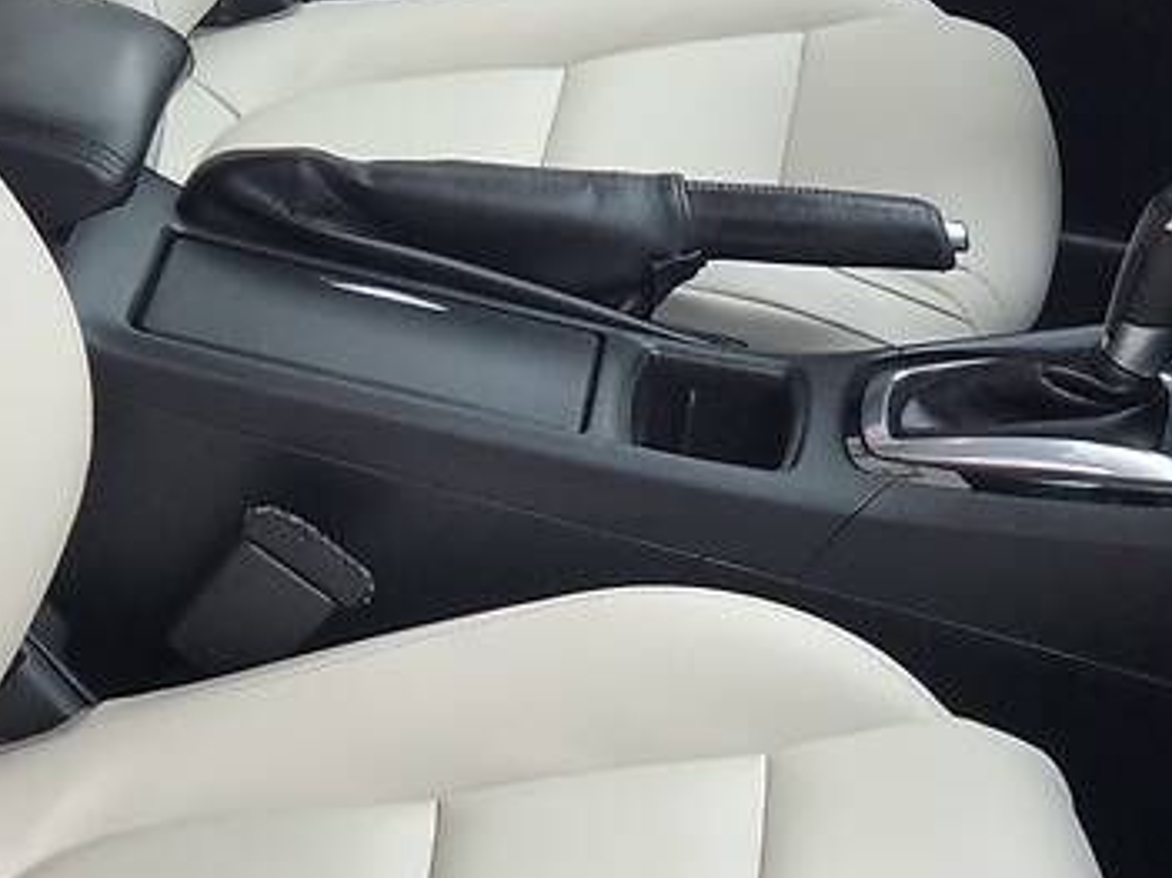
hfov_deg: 15.2
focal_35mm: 130
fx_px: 4400
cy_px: 501
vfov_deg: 11.4
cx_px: 614
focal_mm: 6.6
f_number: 2.8
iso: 20
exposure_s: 1/40
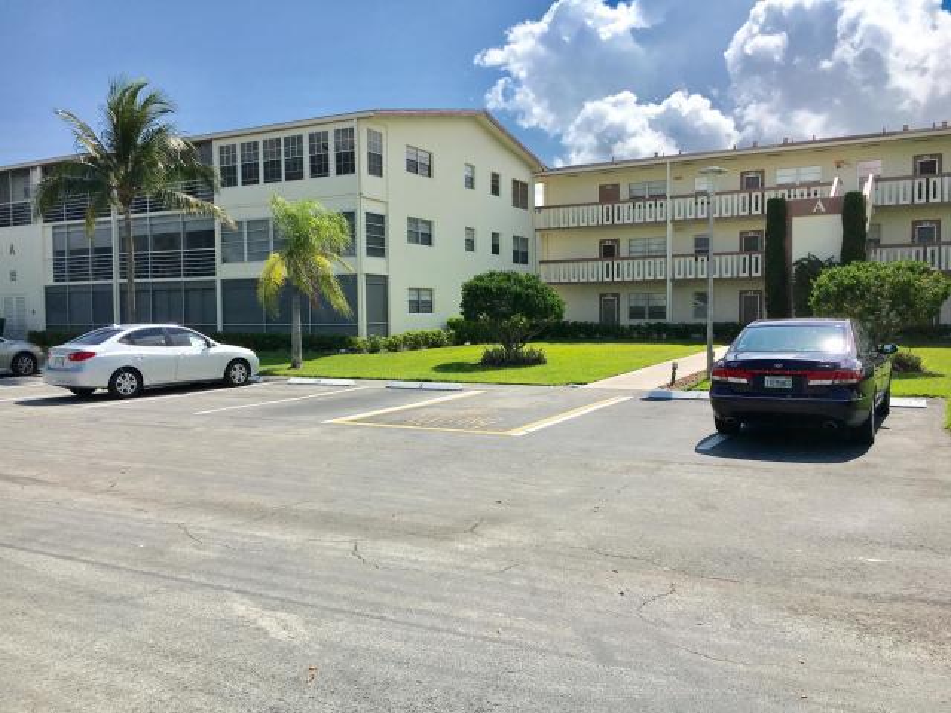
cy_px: 356
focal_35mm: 29
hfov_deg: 61.7
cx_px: 476
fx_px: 797
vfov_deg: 48.2
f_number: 2.2
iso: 25
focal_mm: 4.15
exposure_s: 1/3497
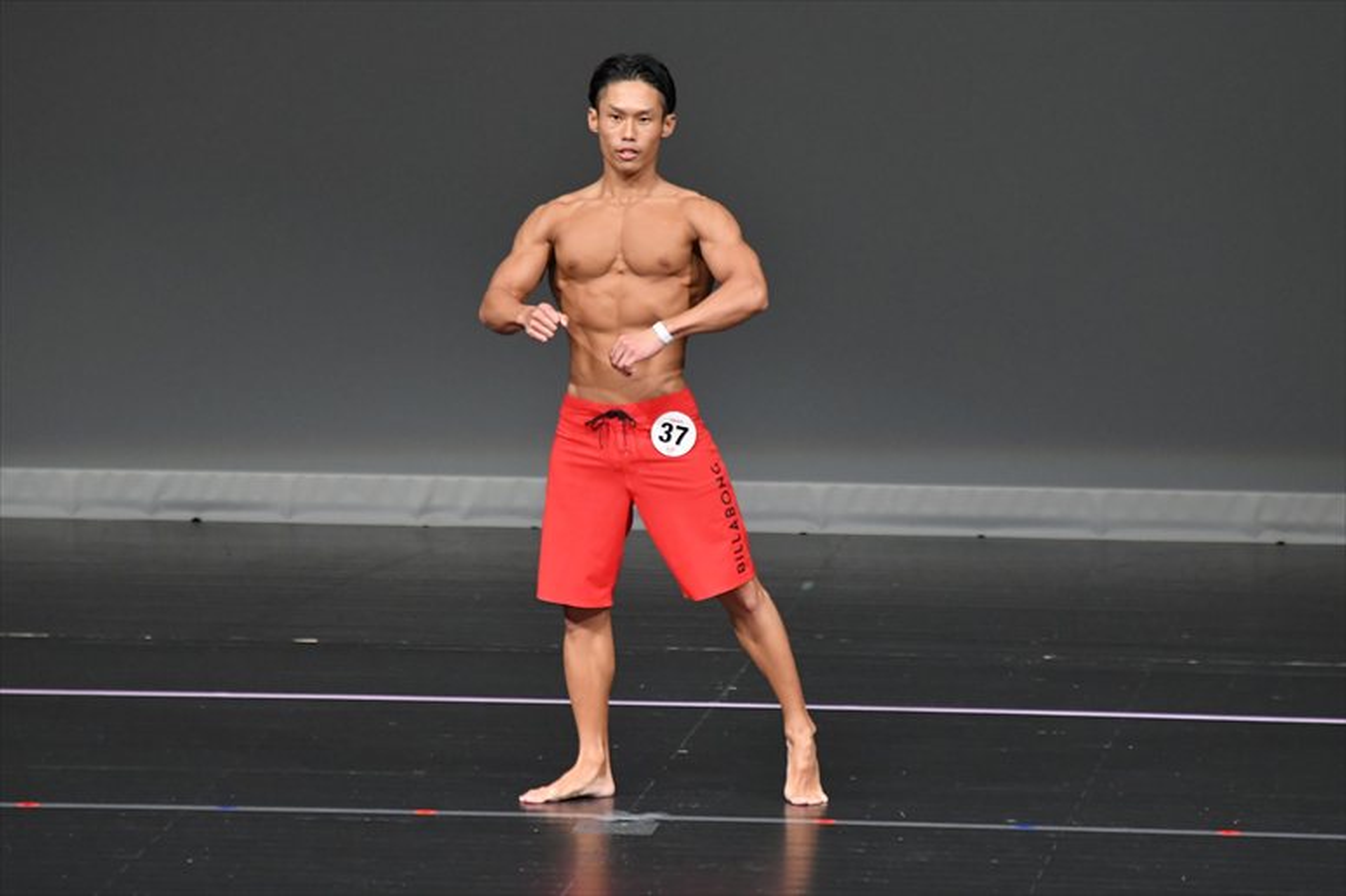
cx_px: 673
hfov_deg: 6.0
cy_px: 448
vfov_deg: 4.0
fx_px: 12893
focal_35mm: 345
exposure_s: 1/400
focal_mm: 230
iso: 4000
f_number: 5.6
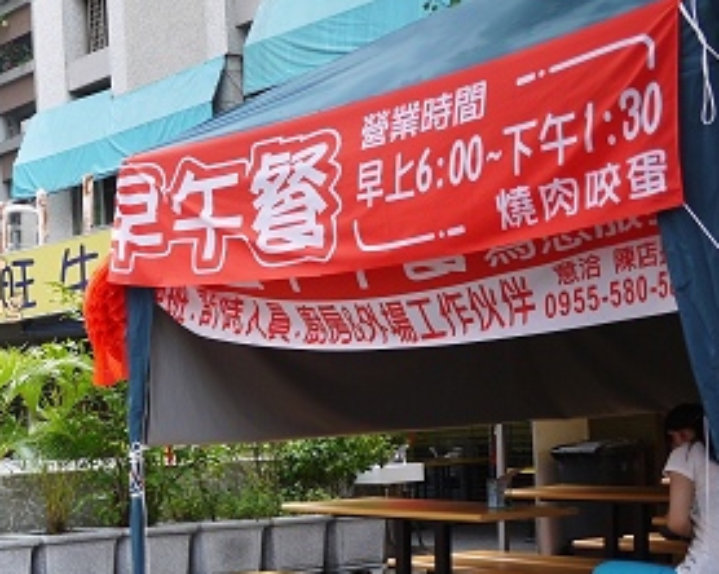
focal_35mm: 63
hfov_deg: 27.2
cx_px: -98
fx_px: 1340
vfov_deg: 23.9
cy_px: 452
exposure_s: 1/400
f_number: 2.5
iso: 100
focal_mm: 14
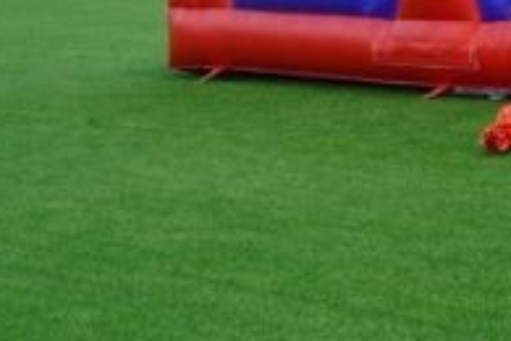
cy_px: -216
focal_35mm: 126
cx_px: 1200
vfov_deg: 10.4
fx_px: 1788
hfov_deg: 12.8
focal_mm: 16
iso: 100
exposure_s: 1/125
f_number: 9
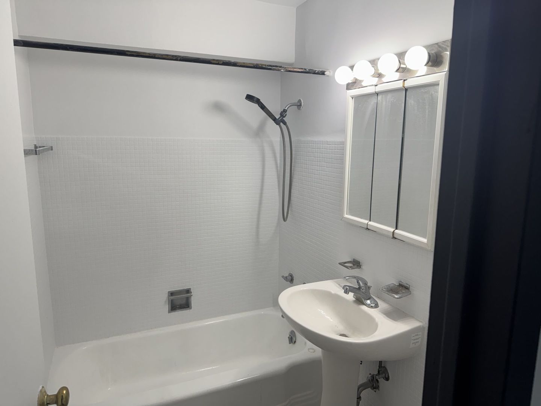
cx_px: 270
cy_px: 203
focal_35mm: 24
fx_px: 375
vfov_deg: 56.8
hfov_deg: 71.6
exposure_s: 1/120
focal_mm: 6.76
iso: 80
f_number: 1.78
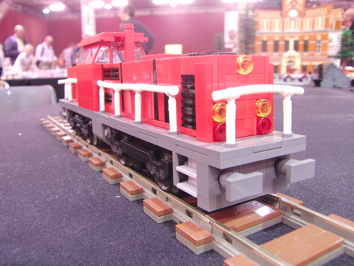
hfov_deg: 55.4
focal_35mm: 33
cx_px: 177
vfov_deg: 42.9
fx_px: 337
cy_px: 133
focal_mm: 5.9
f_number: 2.9
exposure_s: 1/1.25
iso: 100
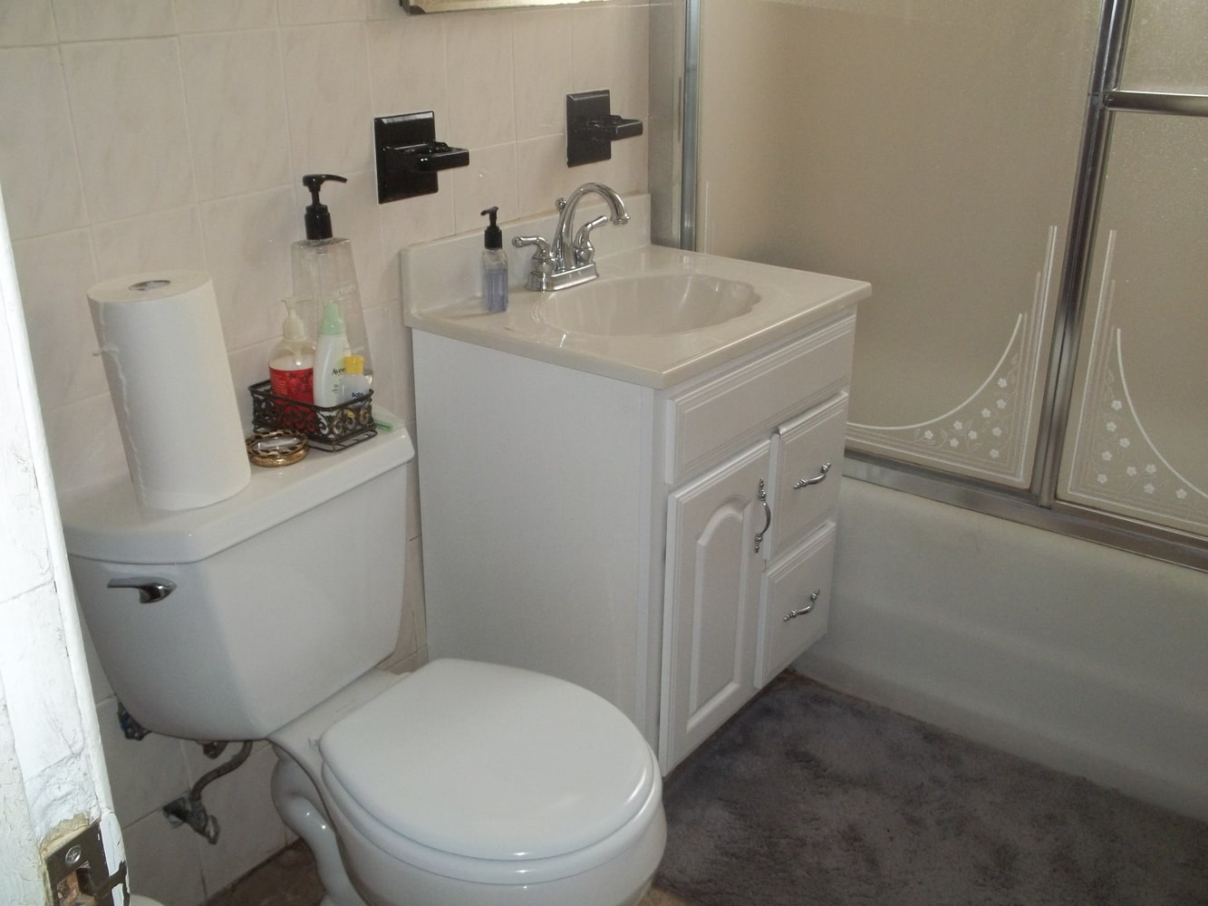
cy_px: 453
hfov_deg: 55.3
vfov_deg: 43.0
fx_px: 1152
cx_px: 604
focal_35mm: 33
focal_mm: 5.9
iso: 160
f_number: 3.3
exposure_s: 1/30
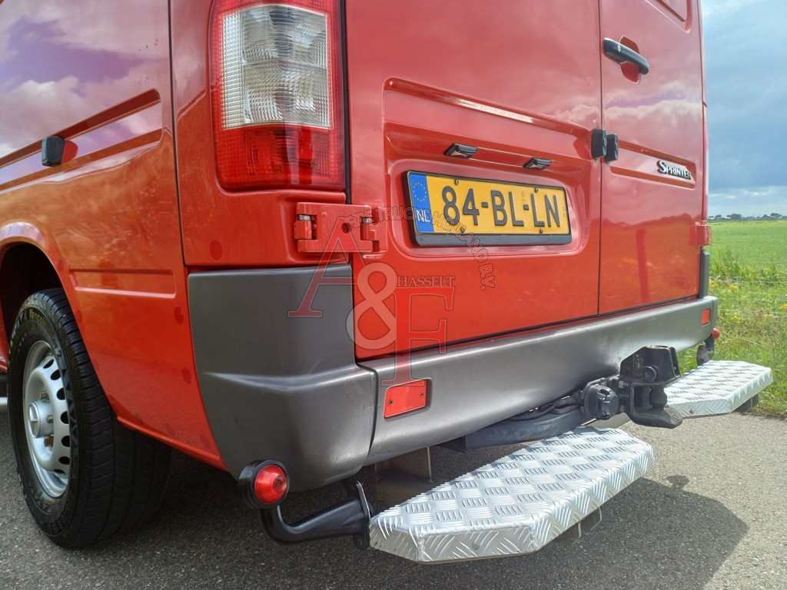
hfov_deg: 69.4
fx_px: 568
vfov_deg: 54.9
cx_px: 394
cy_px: 295
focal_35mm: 25
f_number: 1.8
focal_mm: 4.65
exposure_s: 1/709
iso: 50
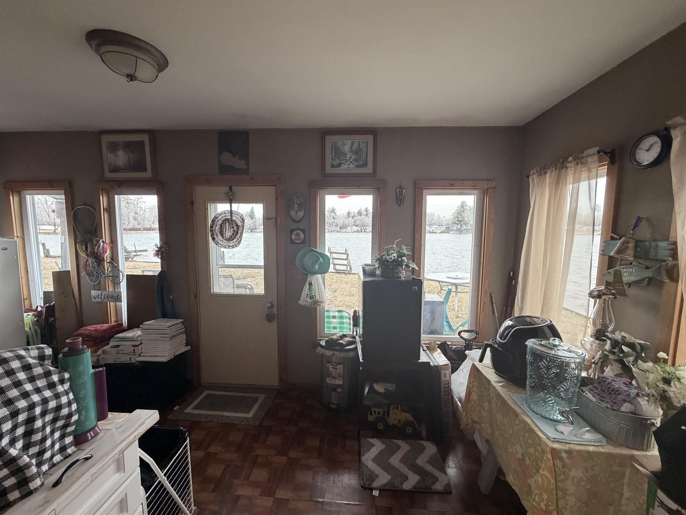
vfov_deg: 85.7
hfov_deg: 102.1
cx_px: 343
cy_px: 258
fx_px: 277
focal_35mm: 14
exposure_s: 1/92
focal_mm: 2.22
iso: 320
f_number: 2.2
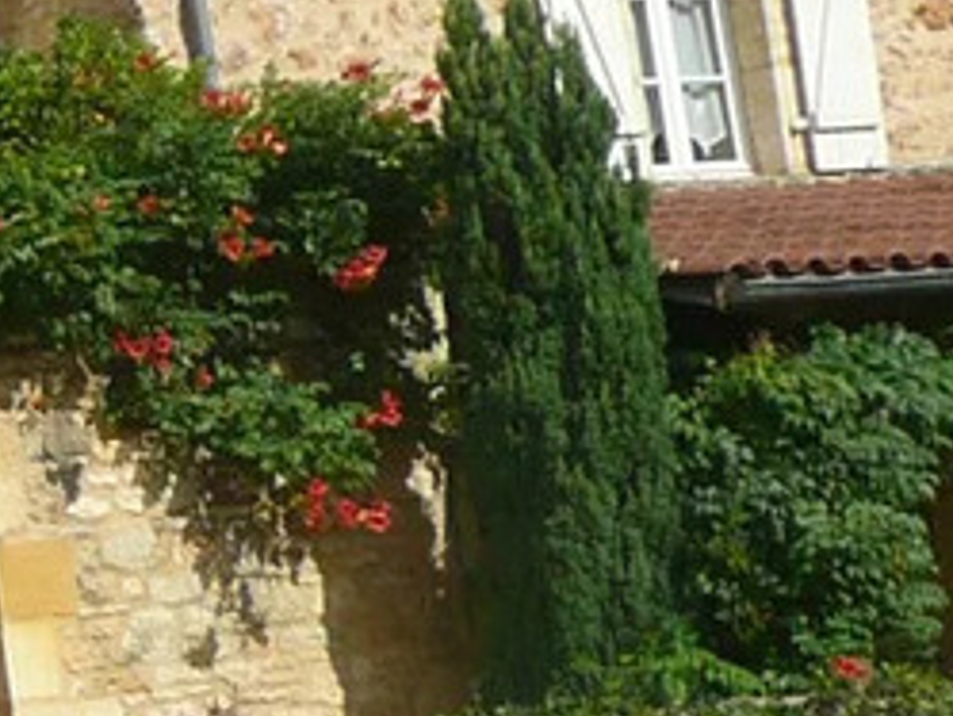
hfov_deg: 11.4
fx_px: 4462
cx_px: -712
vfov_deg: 9.2
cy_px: 272
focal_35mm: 162
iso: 100
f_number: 8
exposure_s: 1/320
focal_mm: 4.6
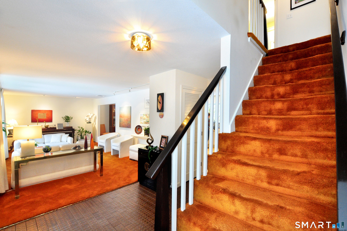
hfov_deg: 100.5
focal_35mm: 15
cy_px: 116
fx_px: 144
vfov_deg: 77.2
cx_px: 174
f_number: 4.5
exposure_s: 1/40
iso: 800
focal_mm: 10
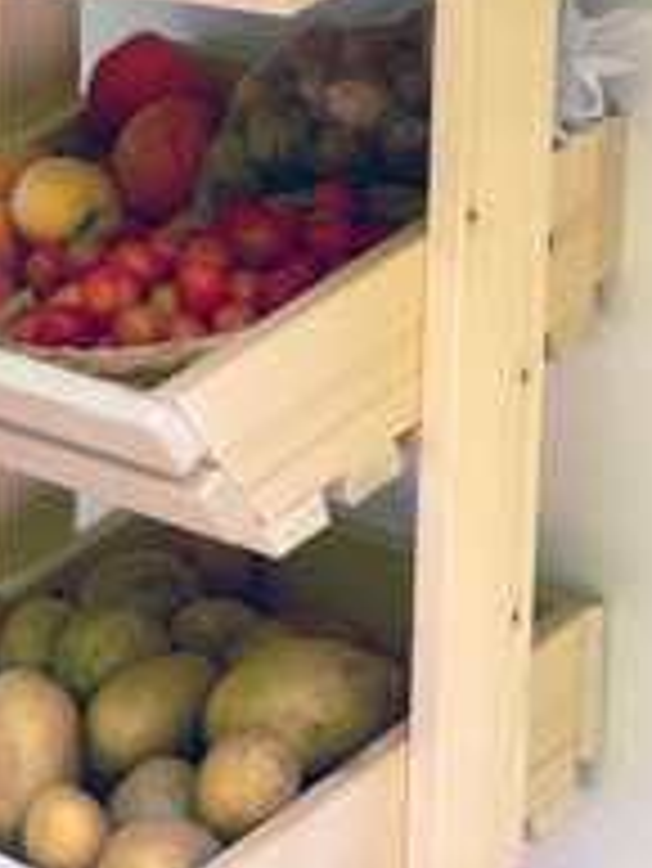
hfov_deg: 12.4
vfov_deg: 16.3
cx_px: 308
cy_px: 216
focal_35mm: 120
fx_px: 3010
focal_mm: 10.2
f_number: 2.8
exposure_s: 1/80
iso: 80
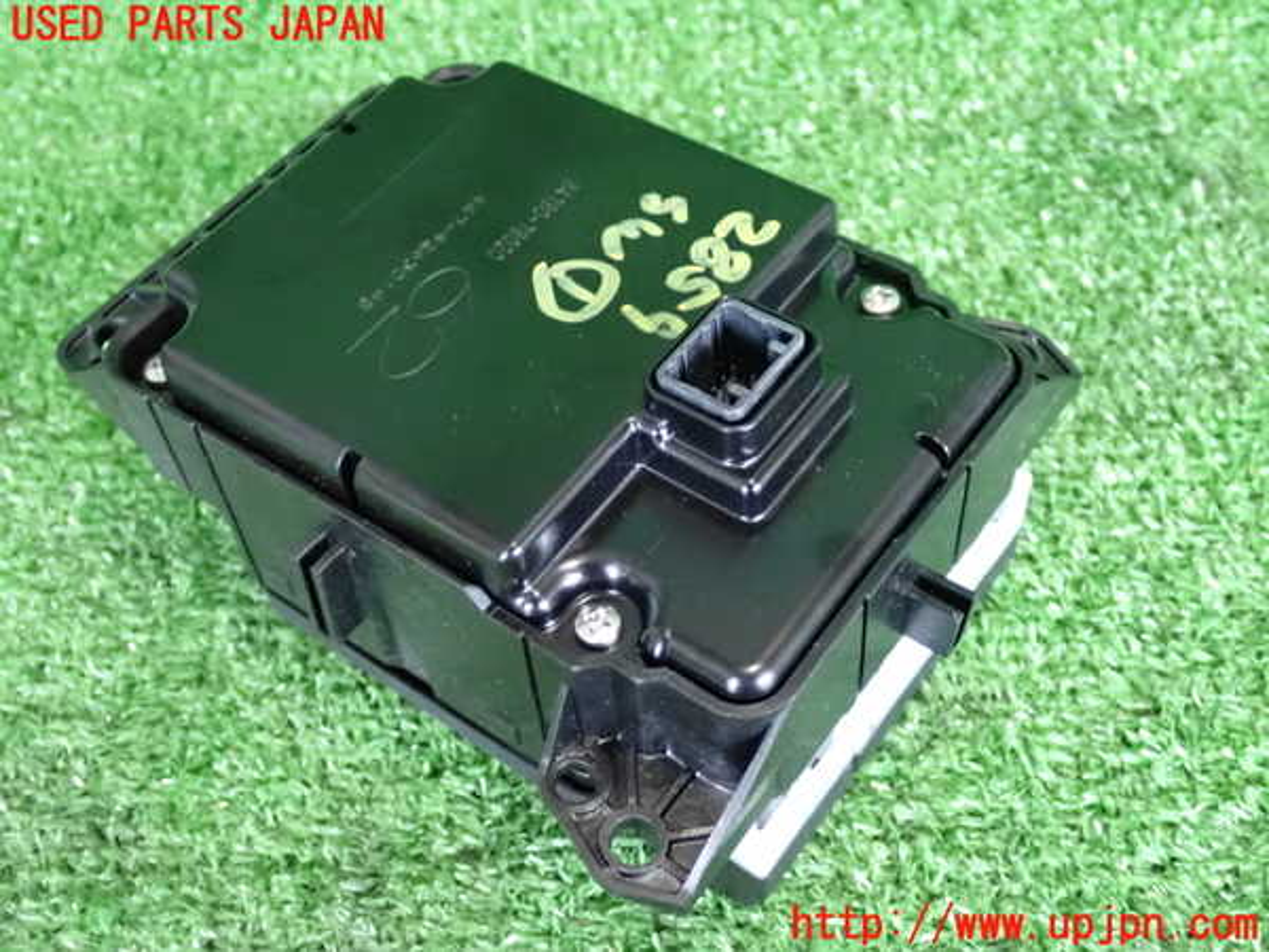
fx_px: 1613
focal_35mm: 44
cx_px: 634
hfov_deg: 42.9
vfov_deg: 32.9
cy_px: 476
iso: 2000
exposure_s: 1/40
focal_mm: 7.84
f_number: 2.9
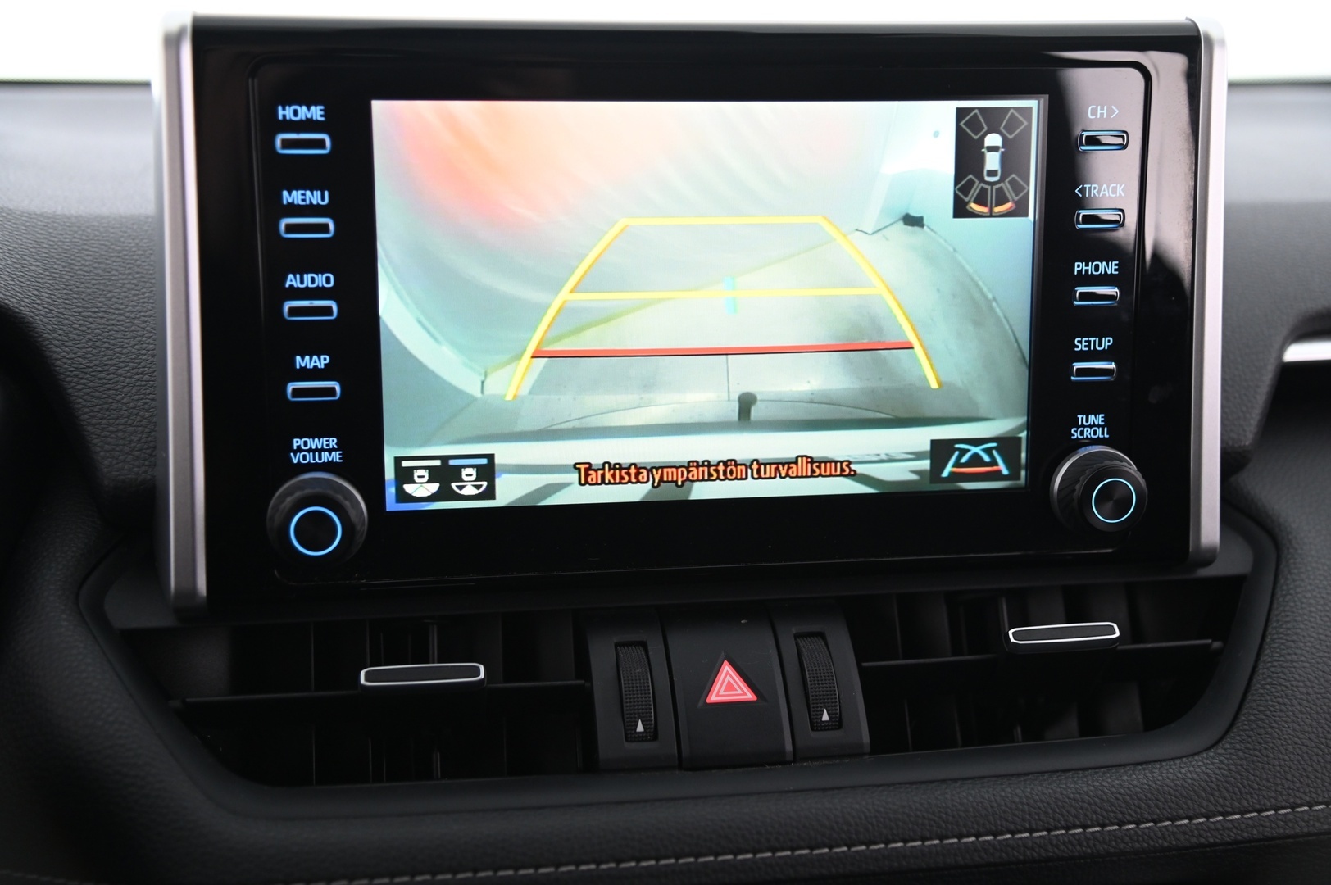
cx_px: 666
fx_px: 1847
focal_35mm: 50
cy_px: 442
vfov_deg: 26.9
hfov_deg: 39.6
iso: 2000
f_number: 4
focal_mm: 50
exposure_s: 1/25
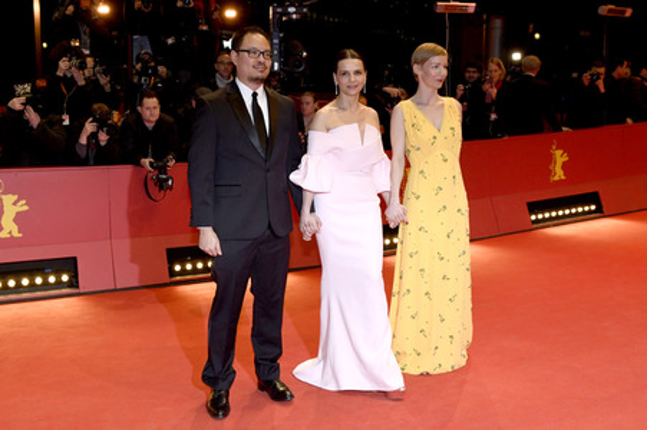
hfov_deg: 55.8
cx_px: 324
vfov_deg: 38.8
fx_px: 611
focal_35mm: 34
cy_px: 215
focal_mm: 23
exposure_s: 1/400
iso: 1250
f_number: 5
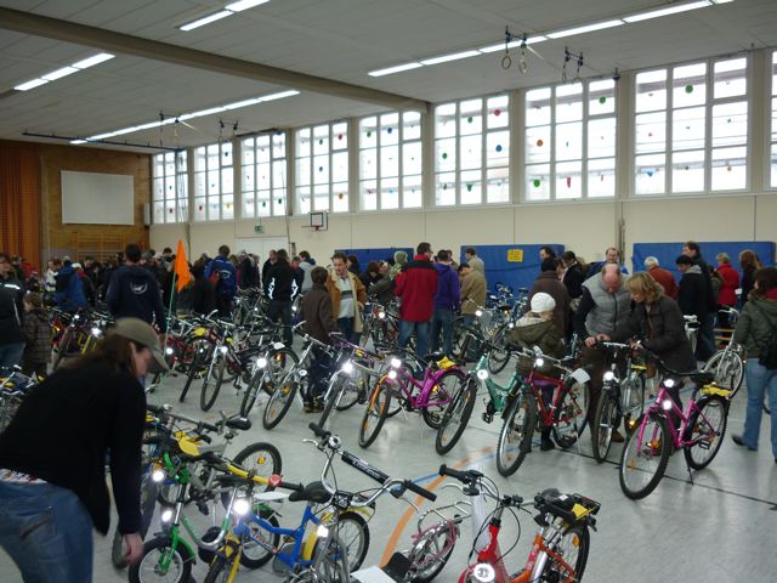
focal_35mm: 33
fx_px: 741
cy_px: 292
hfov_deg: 55.4
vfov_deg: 42.9
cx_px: 388
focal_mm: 5.5
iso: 100
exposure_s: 1/30
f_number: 2.8
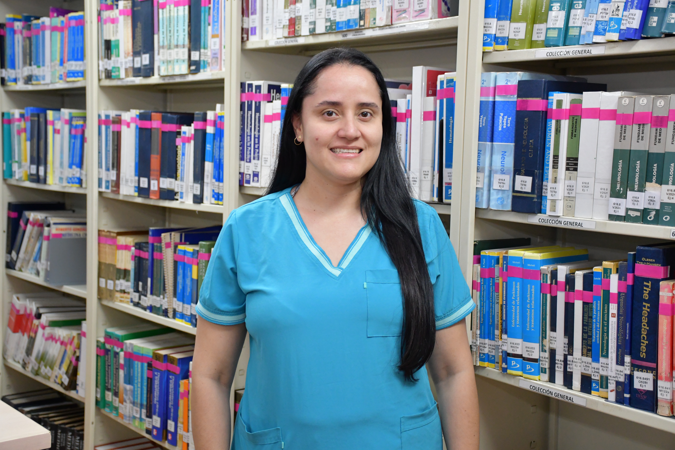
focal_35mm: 52
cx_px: 338
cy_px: 225
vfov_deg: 26.0
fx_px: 975
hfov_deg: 38.2
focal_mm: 35
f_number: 4.2
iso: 2500
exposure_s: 1/125
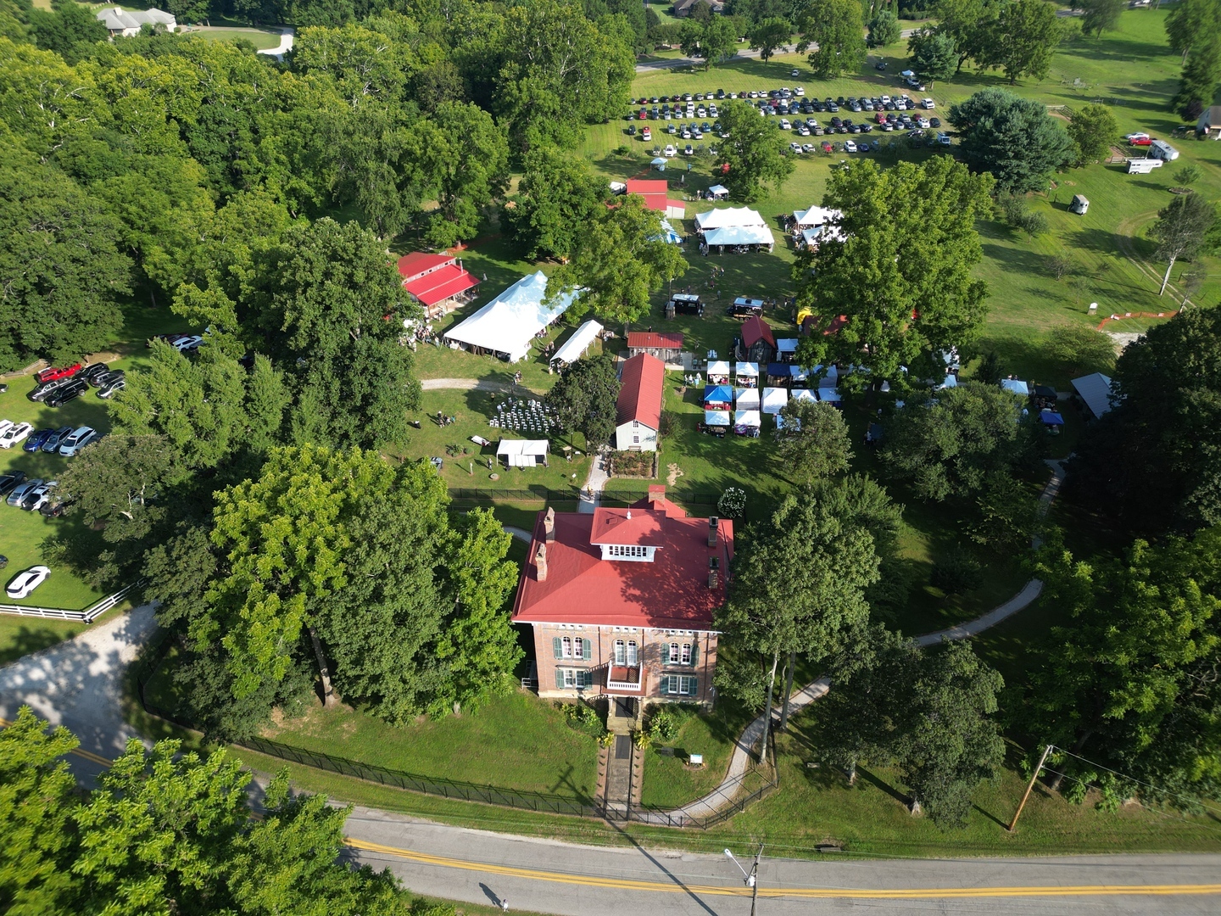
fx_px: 847
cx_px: 610
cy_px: 458
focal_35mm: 24
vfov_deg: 56.8
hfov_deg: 71.6
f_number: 1.7
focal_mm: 6.72
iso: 100
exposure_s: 1/1000
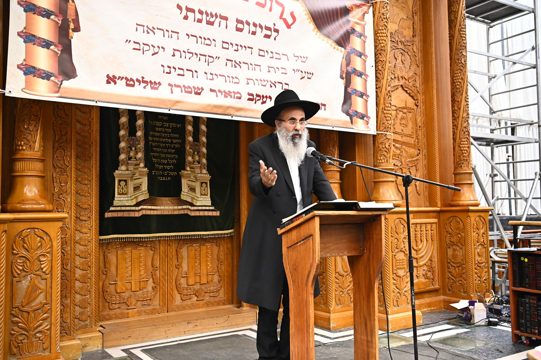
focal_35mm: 34
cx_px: 270
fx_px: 511
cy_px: 180
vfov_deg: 38.8
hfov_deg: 55.8
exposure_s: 1/200
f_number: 3.5
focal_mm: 34
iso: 2500
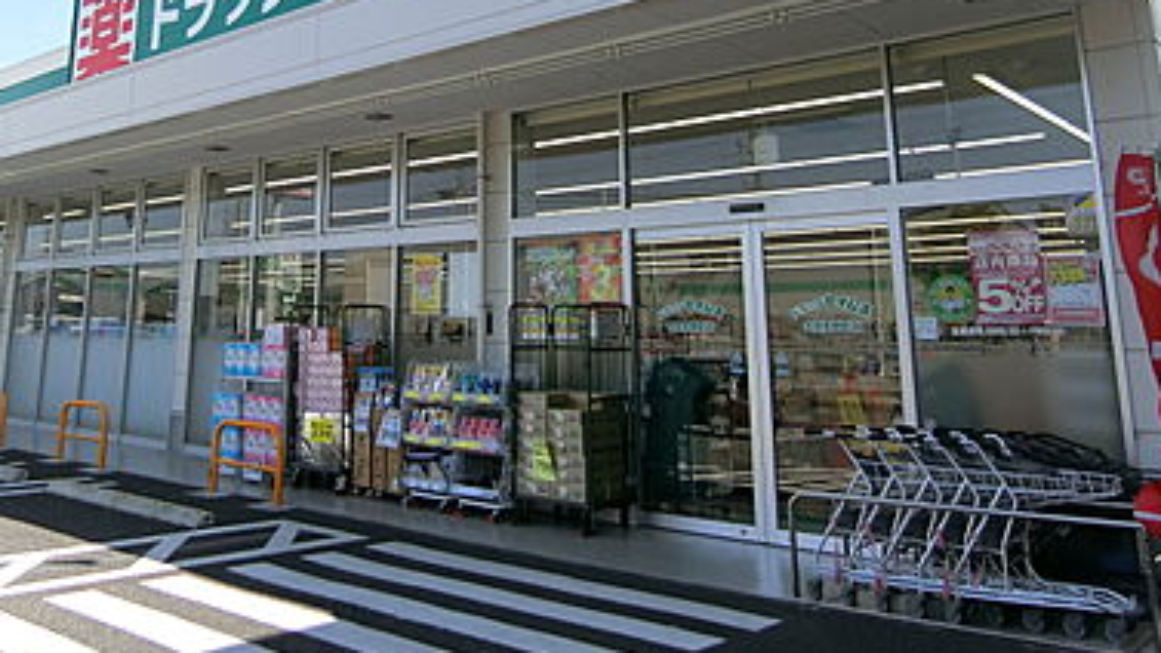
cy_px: 82
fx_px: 1047
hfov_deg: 57.1
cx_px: 413
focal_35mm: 34
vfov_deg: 33.1
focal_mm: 4.06
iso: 80
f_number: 6.9
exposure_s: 1/125
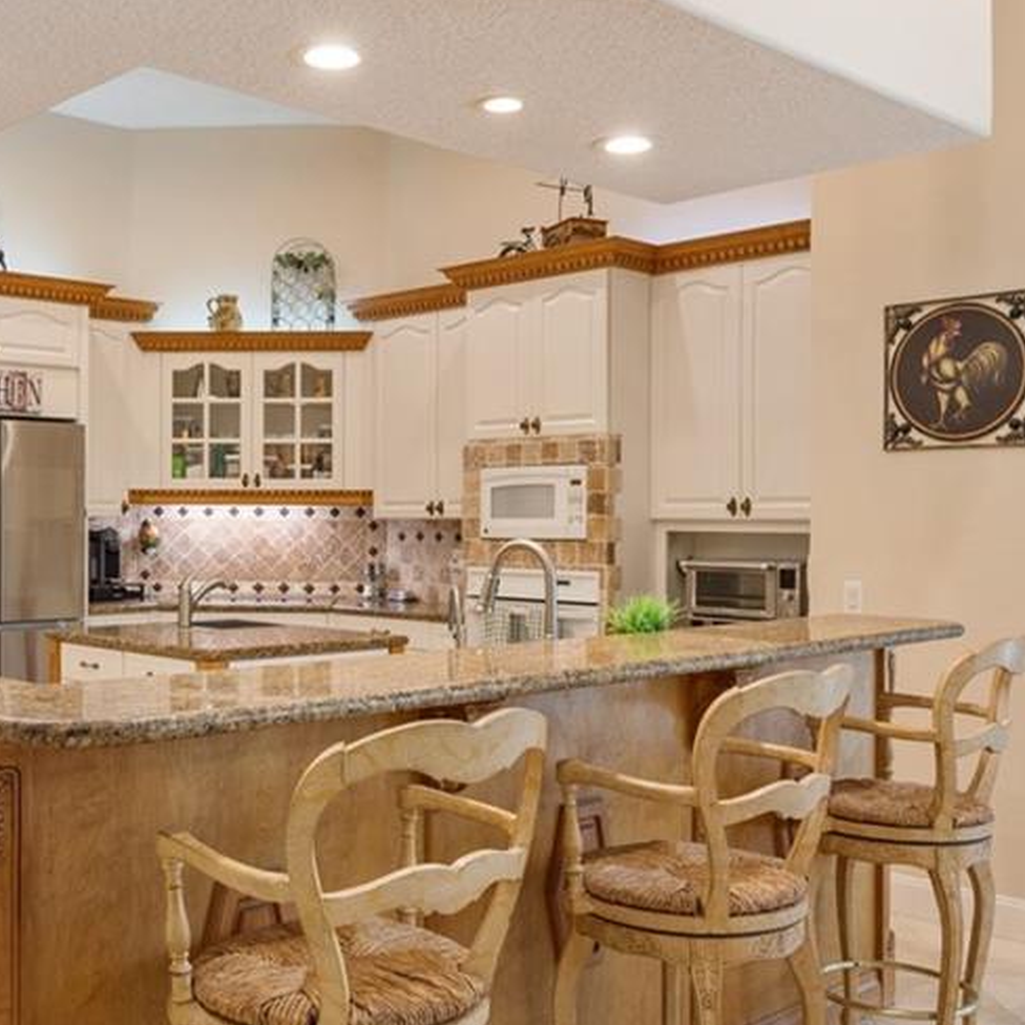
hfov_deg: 42.1
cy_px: 532
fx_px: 1307
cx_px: 323
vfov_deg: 42.8
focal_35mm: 39
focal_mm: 14
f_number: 6.3
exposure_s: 1/2.5
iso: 250
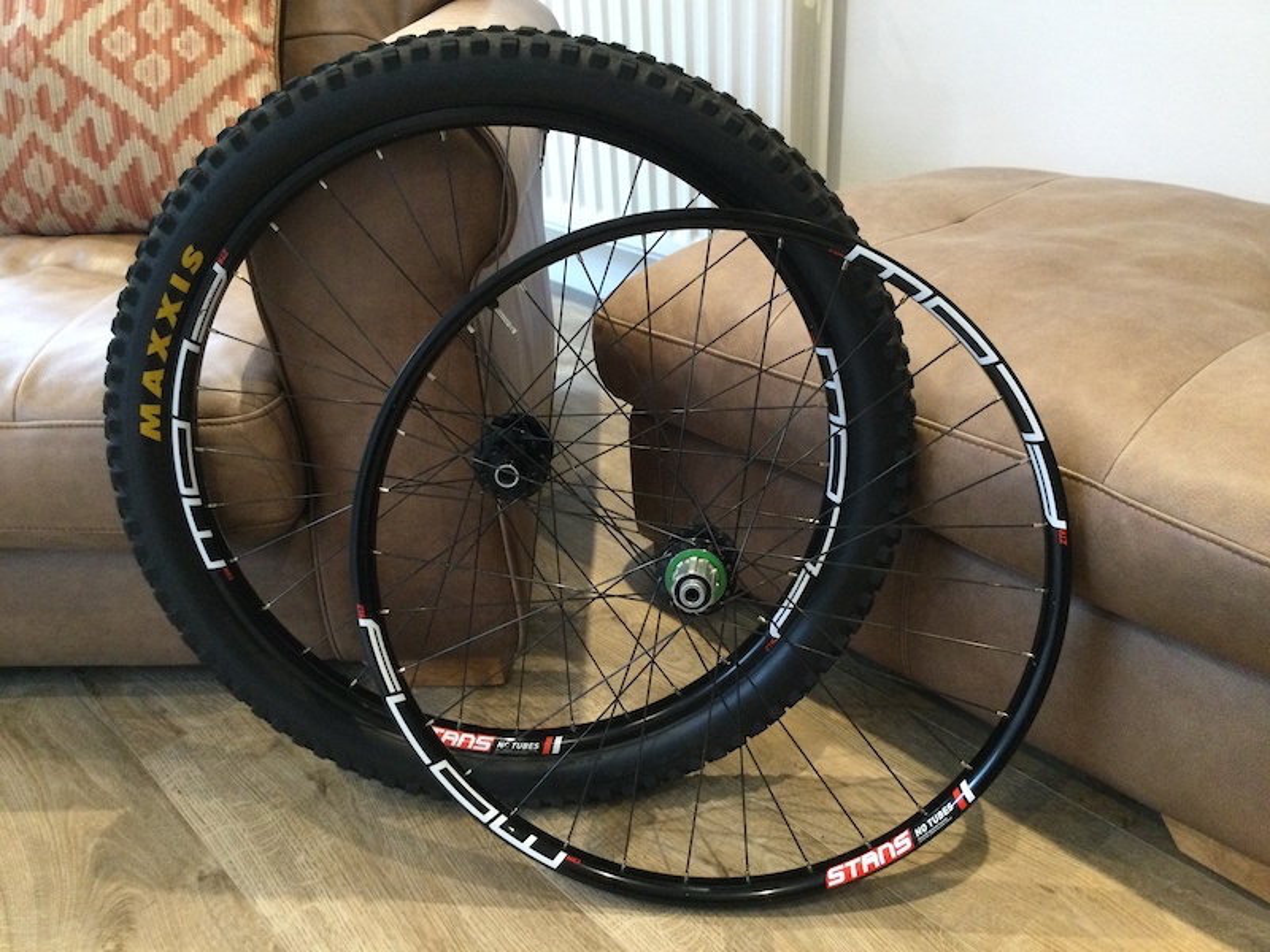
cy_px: 476
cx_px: 635
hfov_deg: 58.4
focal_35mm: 31
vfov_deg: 45.4
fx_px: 1137
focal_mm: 3.3
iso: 200
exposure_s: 1/25
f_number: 2.4
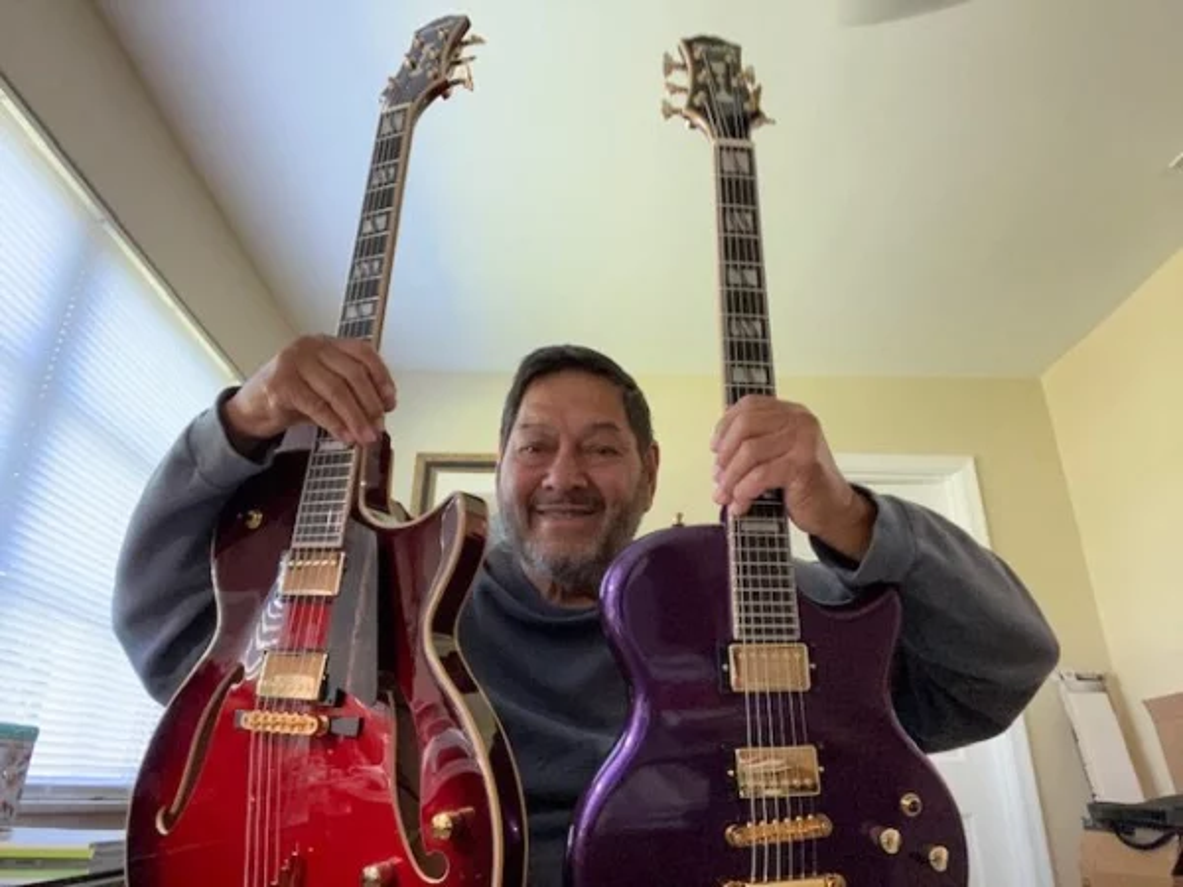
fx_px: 786
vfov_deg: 58.9
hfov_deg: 73.9
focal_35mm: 23
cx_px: 592
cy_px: 444
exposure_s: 1/30
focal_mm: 2.71
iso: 400
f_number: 2.2
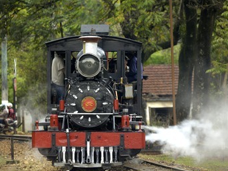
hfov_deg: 6.6
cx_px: 93
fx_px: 1982
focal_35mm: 301
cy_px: 88
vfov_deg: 4.9
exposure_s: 1/125
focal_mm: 170
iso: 100
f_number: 3
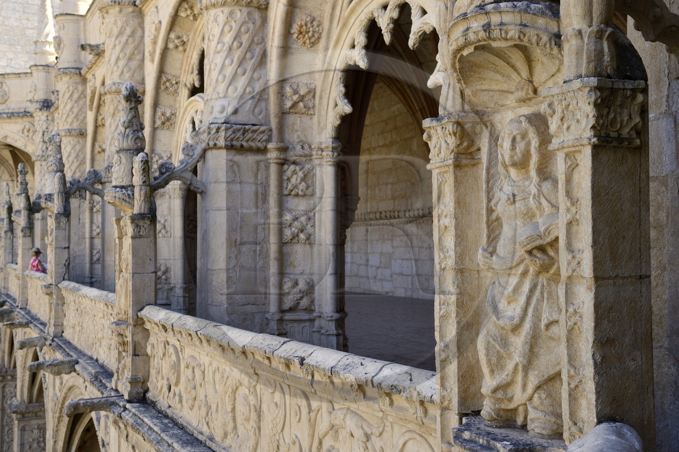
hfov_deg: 44.5
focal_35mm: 44
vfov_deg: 30.5
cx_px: 340
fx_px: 829
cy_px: 226
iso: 100
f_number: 5.6
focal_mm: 44
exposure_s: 1/160
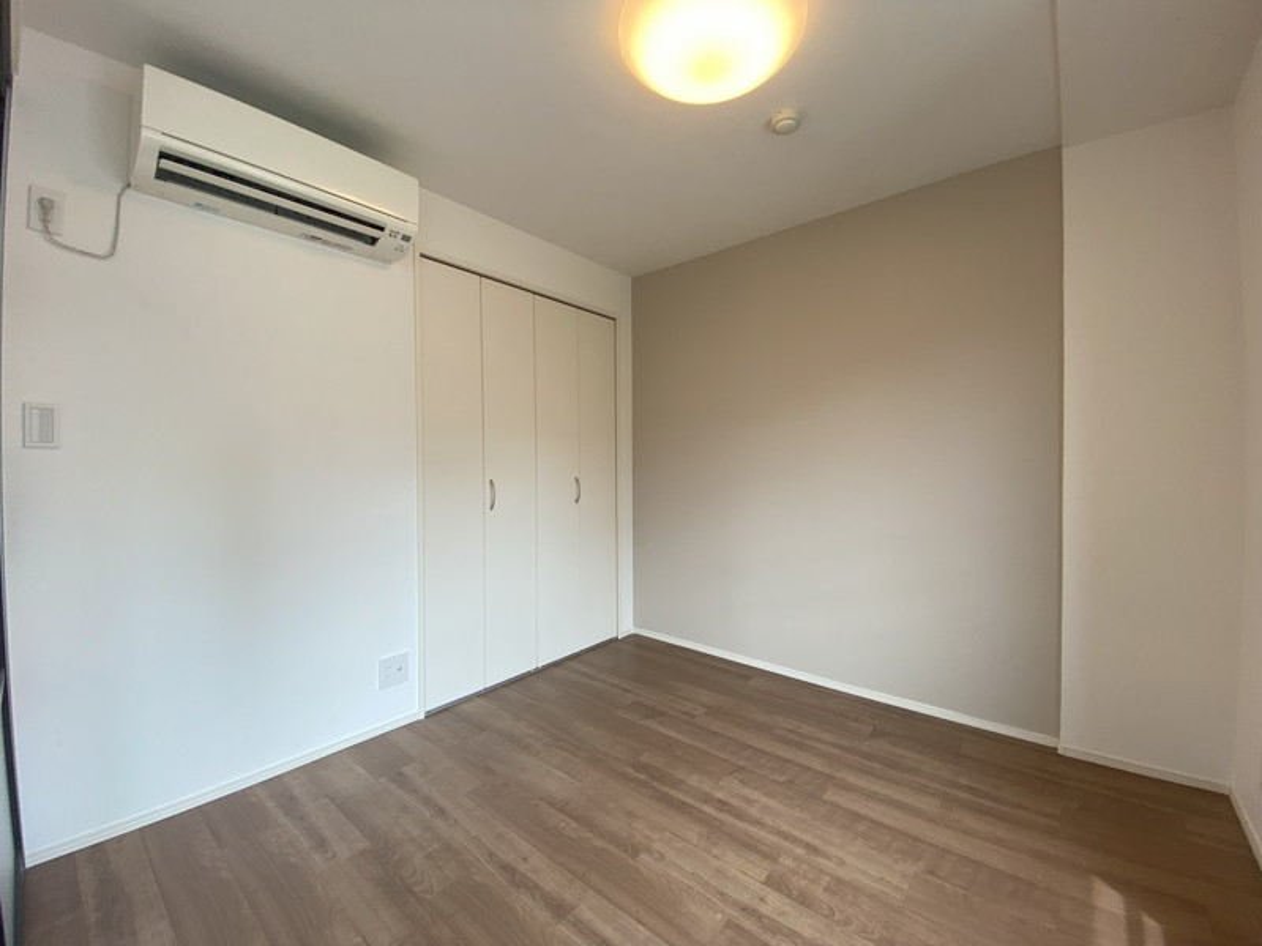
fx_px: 474
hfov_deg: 106.2
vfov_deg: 89.9
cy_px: 473
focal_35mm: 13
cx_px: 631
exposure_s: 1/103
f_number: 2.4
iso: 64
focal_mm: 1.54
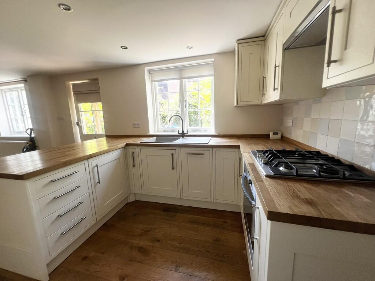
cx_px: 188
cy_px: 140
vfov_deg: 89.9
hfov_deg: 106.2
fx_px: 141
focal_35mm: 13
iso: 64
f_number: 1.8
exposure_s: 1/99
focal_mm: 1.57
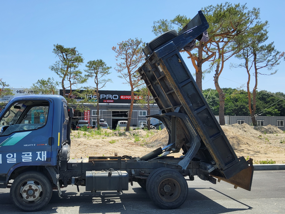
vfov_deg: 44.1
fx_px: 263
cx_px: 120
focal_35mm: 32
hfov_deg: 56.6
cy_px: 115
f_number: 1.8
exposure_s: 1/690
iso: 12
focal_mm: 3.98
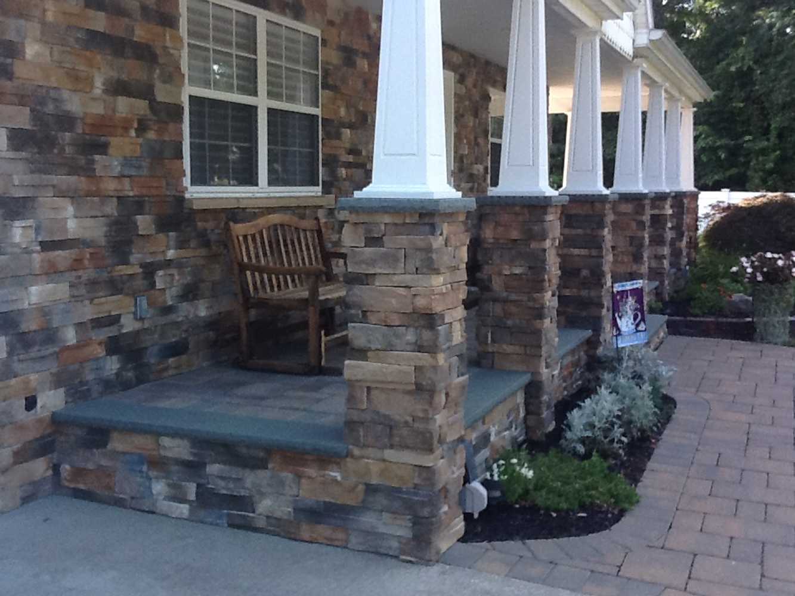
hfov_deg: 56.8
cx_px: 398
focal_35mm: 32
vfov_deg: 44.2
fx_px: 735
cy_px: 298
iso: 64
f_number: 2.4
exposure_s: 1/181
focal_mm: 2.03
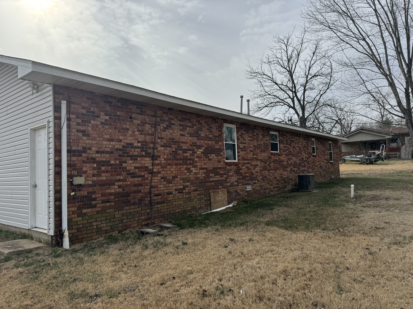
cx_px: 206
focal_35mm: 24
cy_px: 154
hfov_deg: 71.6
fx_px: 286
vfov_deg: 56.8
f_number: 1.78
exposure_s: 1/7092
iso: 80
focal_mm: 6.76
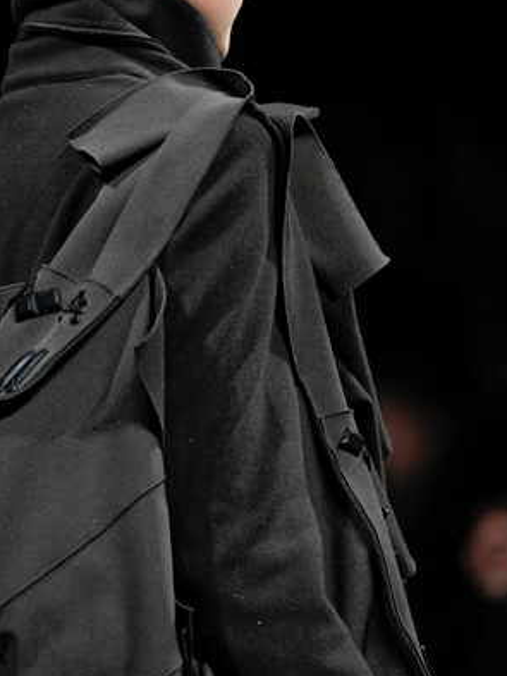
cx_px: 225
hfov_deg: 4.3
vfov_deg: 5.8
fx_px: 6714
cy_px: 475
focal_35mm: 344
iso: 2000
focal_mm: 220
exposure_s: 1/500
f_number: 4
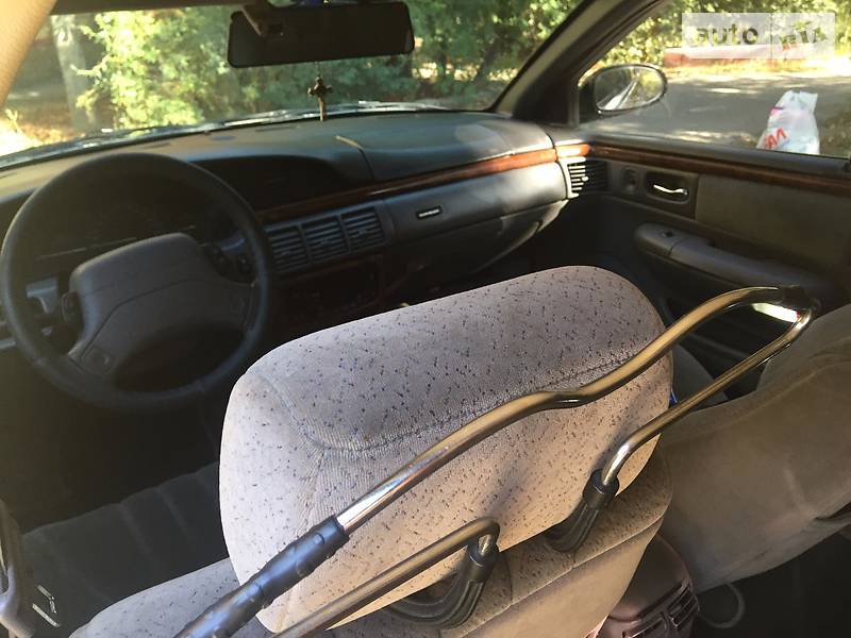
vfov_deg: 48.2
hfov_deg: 61.7
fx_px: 713
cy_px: 319
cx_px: 426
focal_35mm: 29
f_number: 2.2
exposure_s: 1/33
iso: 64
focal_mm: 4.2
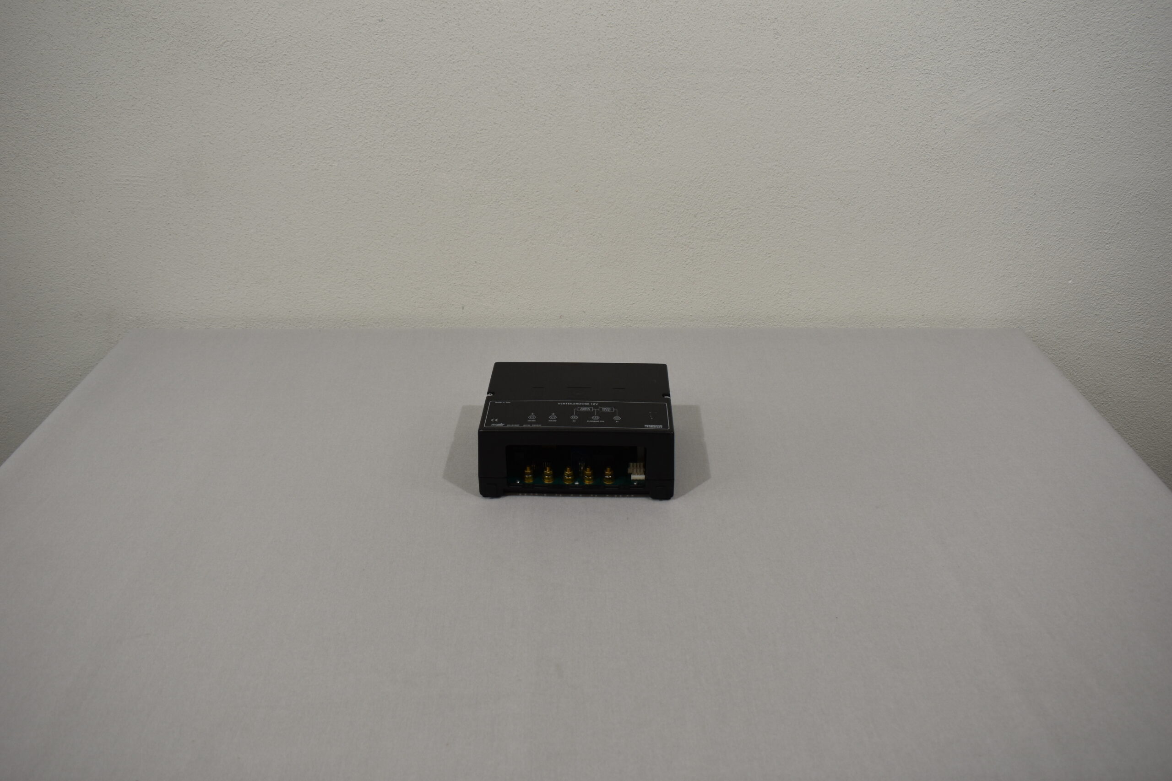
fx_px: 977
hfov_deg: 61.9
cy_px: 390
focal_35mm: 30
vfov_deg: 43.6
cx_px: 586
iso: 280
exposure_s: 1/125
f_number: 5.6
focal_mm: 20
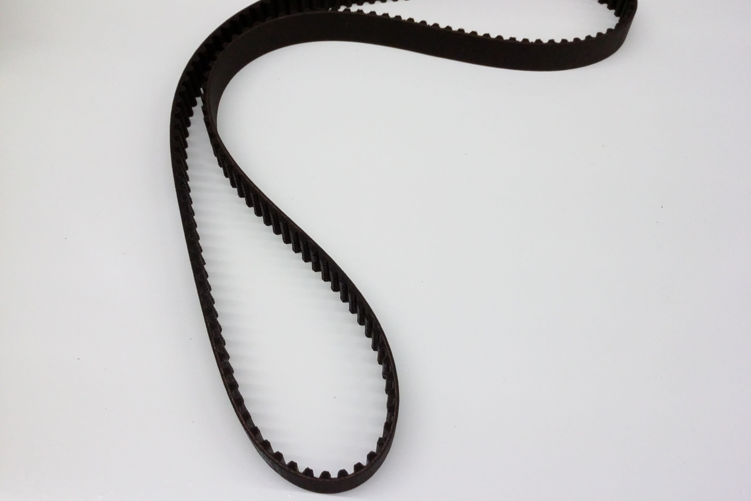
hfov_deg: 55.8
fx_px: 709
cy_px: 229
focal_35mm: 34
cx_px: 383
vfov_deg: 38.9
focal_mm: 3.4
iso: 160
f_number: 2.4
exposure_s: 1/30
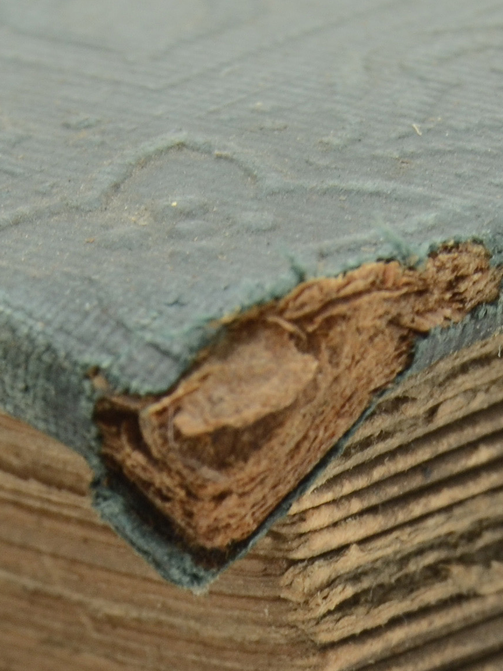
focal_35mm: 339
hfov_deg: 4.4
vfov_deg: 5.8
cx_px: 272
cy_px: 810
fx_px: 6570
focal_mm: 55
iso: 200
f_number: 11
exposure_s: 1/125
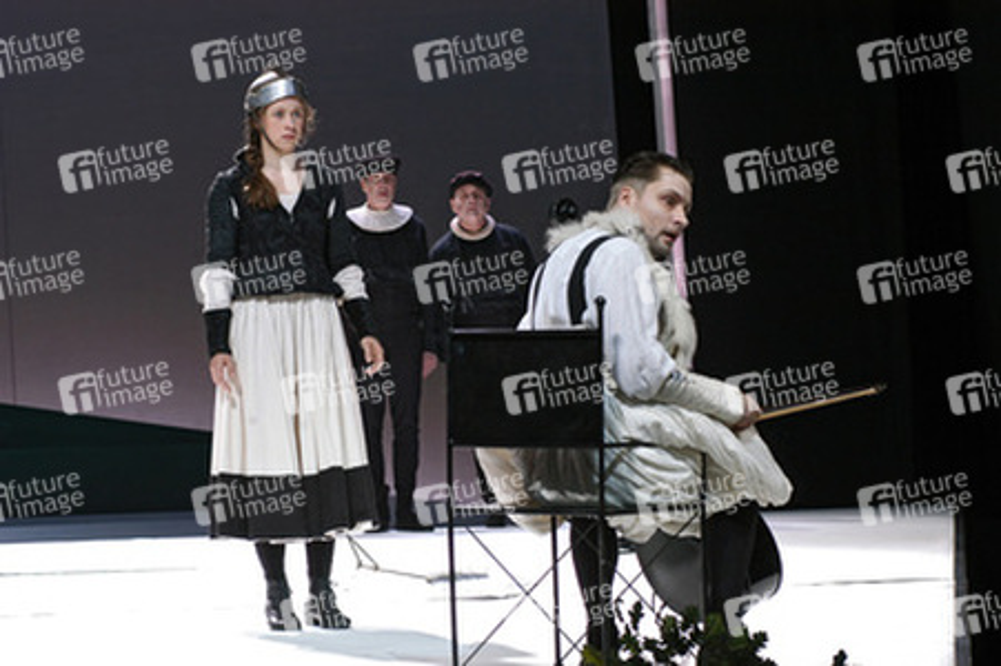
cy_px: 333
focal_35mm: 129
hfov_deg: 15.9
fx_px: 3584
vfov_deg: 10.6
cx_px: 500
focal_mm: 86
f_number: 7.1
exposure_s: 1/60
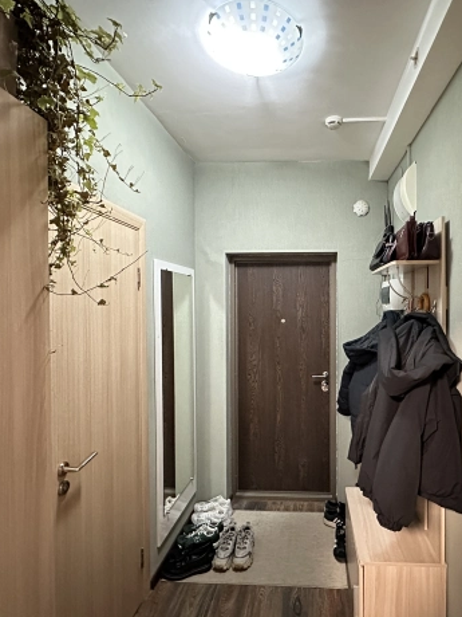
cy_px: 308
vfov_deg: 84.7
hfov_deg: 67.4
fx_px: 338
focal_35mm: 19
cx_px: 296
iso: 1600
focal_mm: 2.22
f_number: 2.2
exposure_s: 1/25
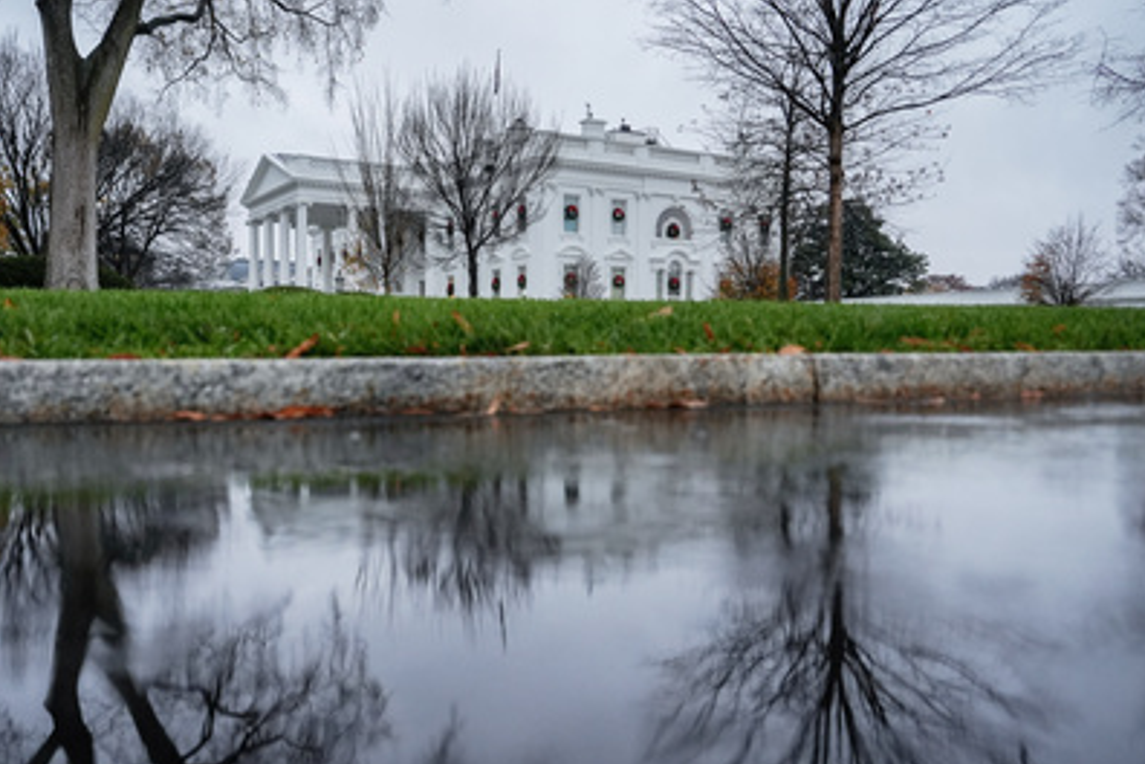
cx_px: 512
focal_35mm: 31
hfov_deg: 60.1
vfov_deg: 42.3
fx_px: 986
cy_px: 395
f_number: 2.8
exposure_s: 1/500
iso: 1000
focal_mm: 24
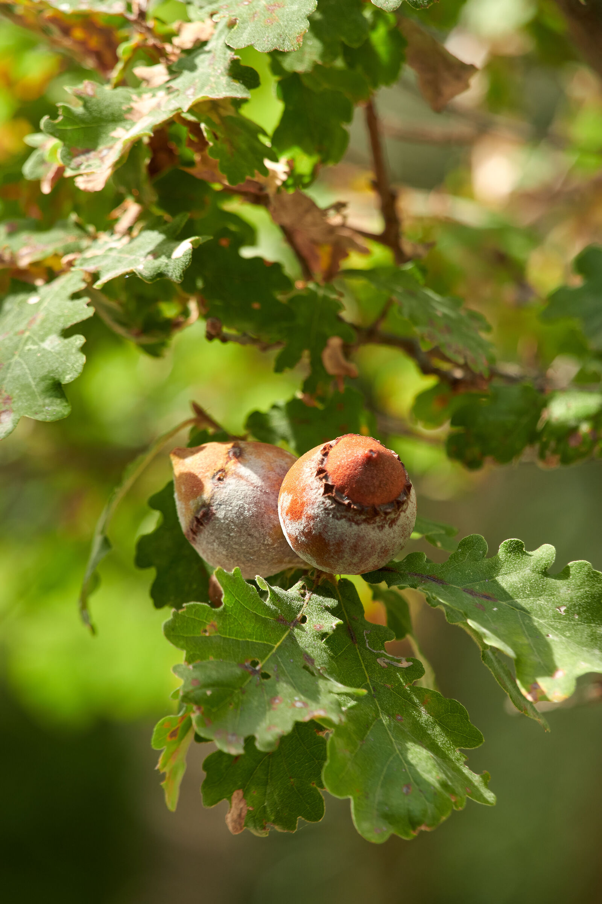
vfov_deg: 7.2
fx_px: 7148
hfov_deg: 4.8
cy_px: 452
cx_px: 301
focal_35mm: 285
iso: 500
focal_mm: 190
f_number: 5.6
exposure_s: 1/250
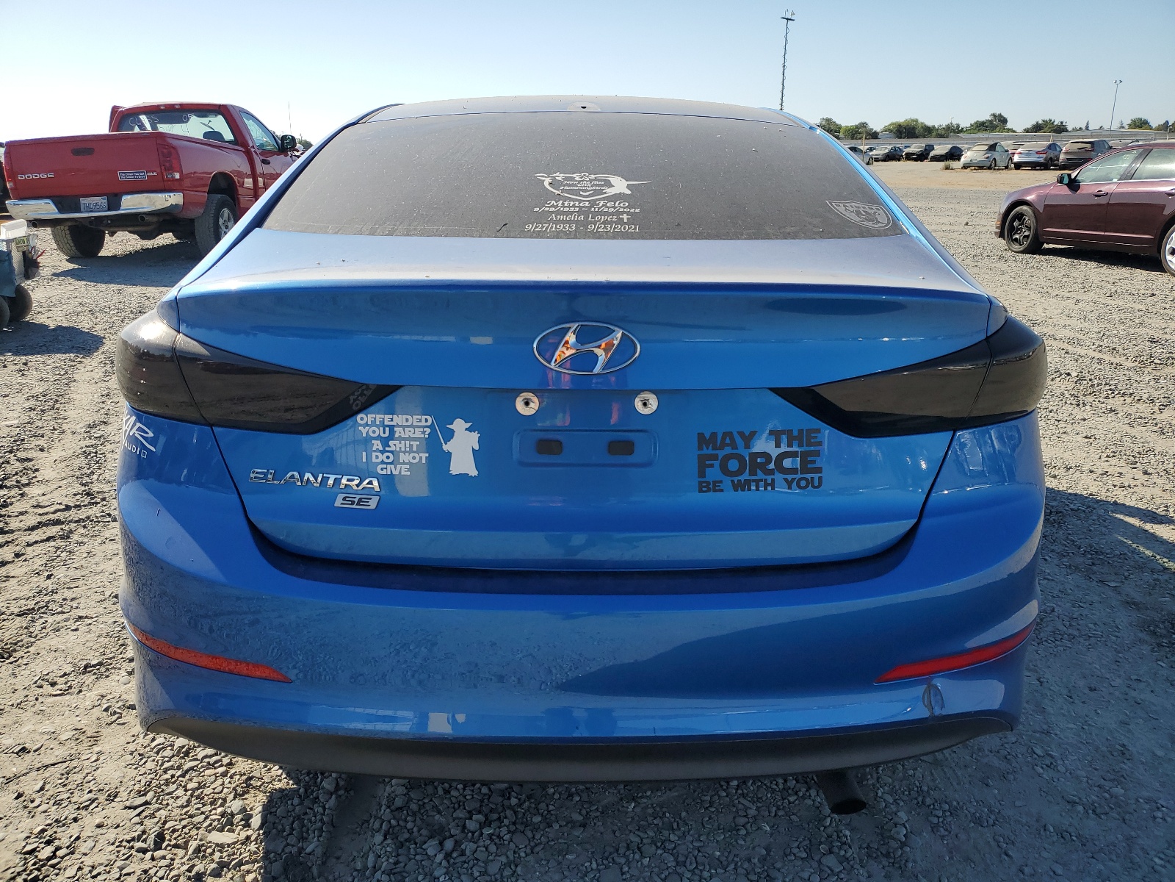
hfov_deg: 67.3
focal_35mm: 26
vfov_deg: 53.1
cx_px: 588
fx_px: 883
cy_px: 441
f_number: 1.5
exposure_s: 1/3333
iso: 50
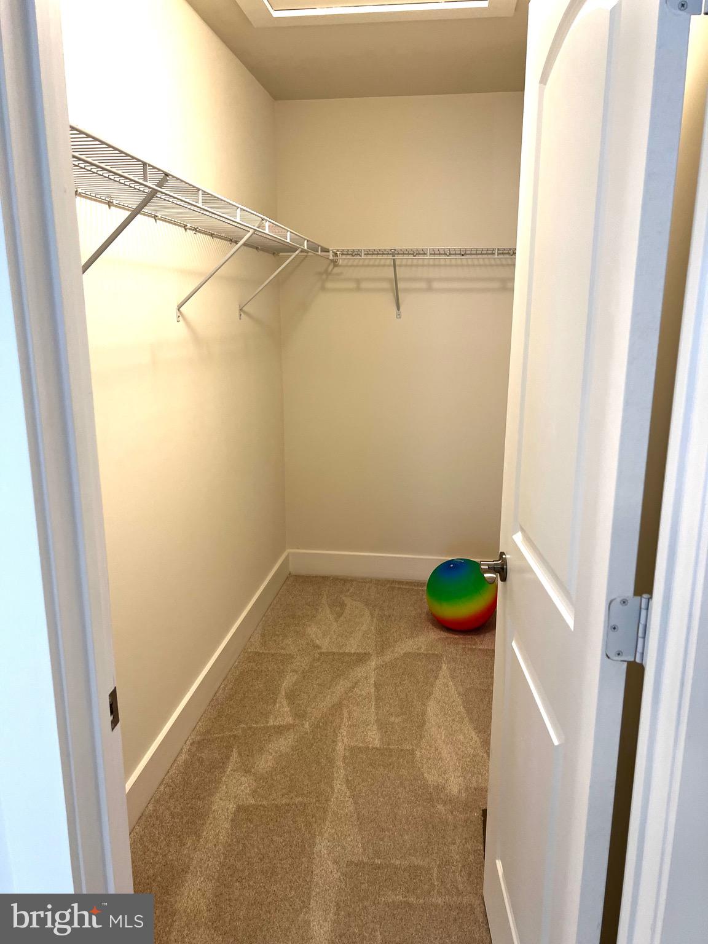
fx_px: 709
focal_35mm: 26
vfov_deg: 67.3
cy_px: 472
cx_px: 354
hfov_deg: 53.1
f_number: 1.5
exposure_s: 1/60
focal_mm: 5.7
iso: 64
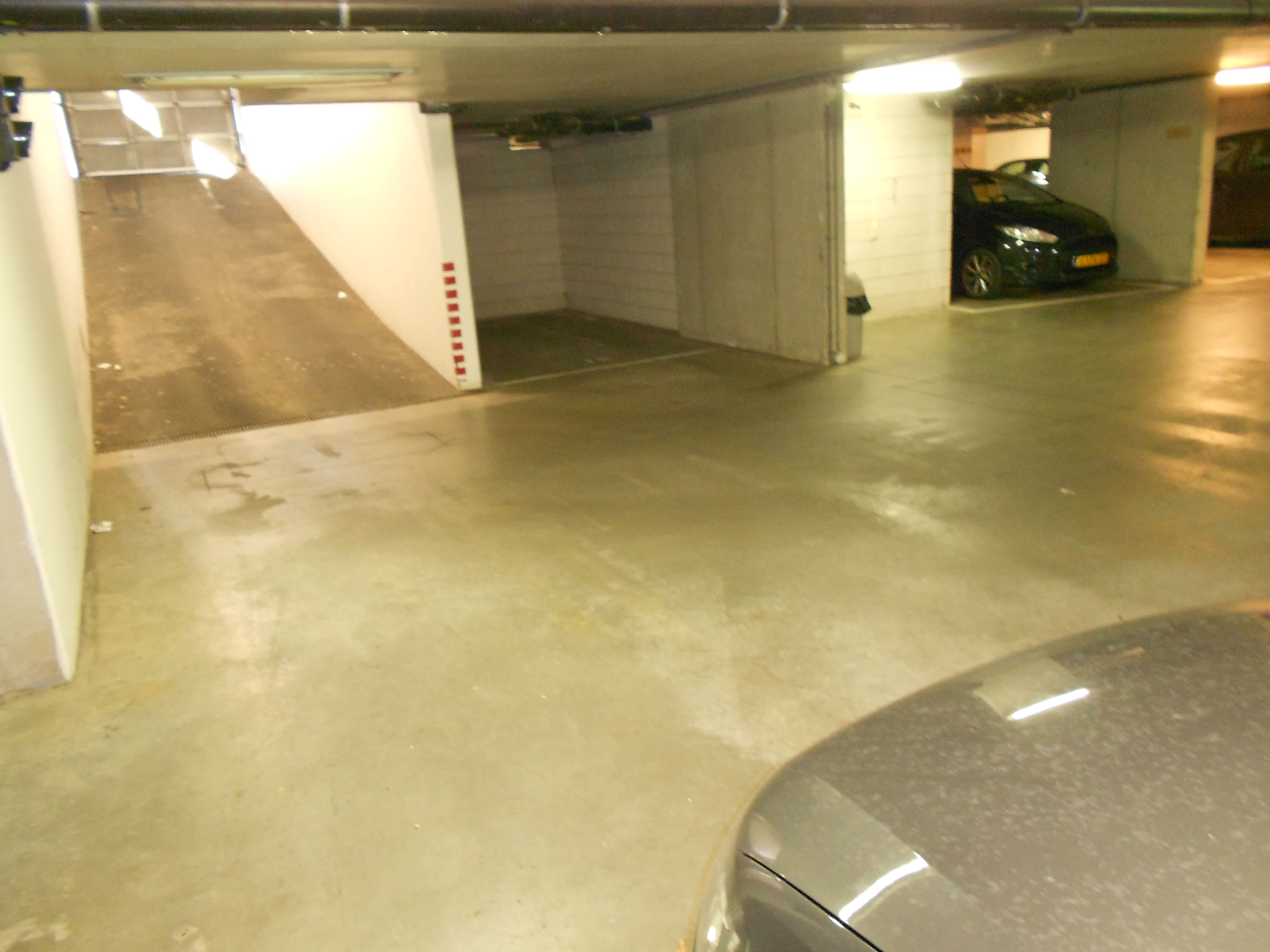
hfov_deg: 67.3
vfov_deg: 53.1
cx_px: 635
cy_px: 476
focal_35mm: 26
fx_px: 954
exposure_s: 1/5
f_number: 3.2
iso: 400
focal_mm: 4.6
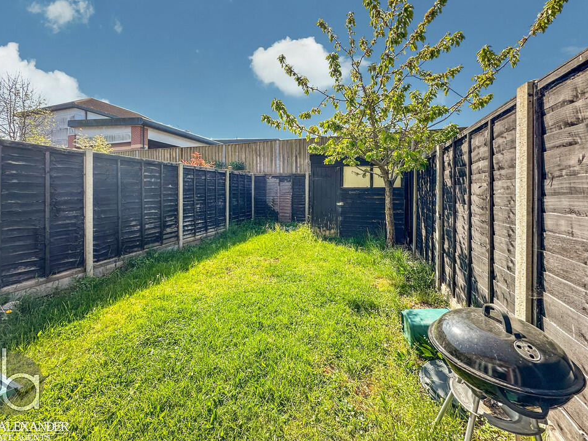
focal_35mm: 15
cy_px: 206
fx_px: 255
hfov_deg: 98.1
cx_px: 277
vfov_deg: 81.6
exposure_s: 1/800
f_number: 2.2
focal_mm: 2.22
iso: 40
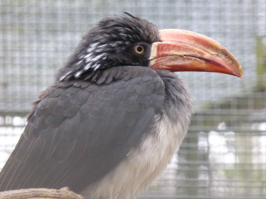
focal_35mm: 528
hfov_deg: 3.8
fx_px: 4057
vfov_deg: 2.8
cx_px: 133
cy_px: 100
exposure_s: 1/100
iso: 1600
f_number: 6.4
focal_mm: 86
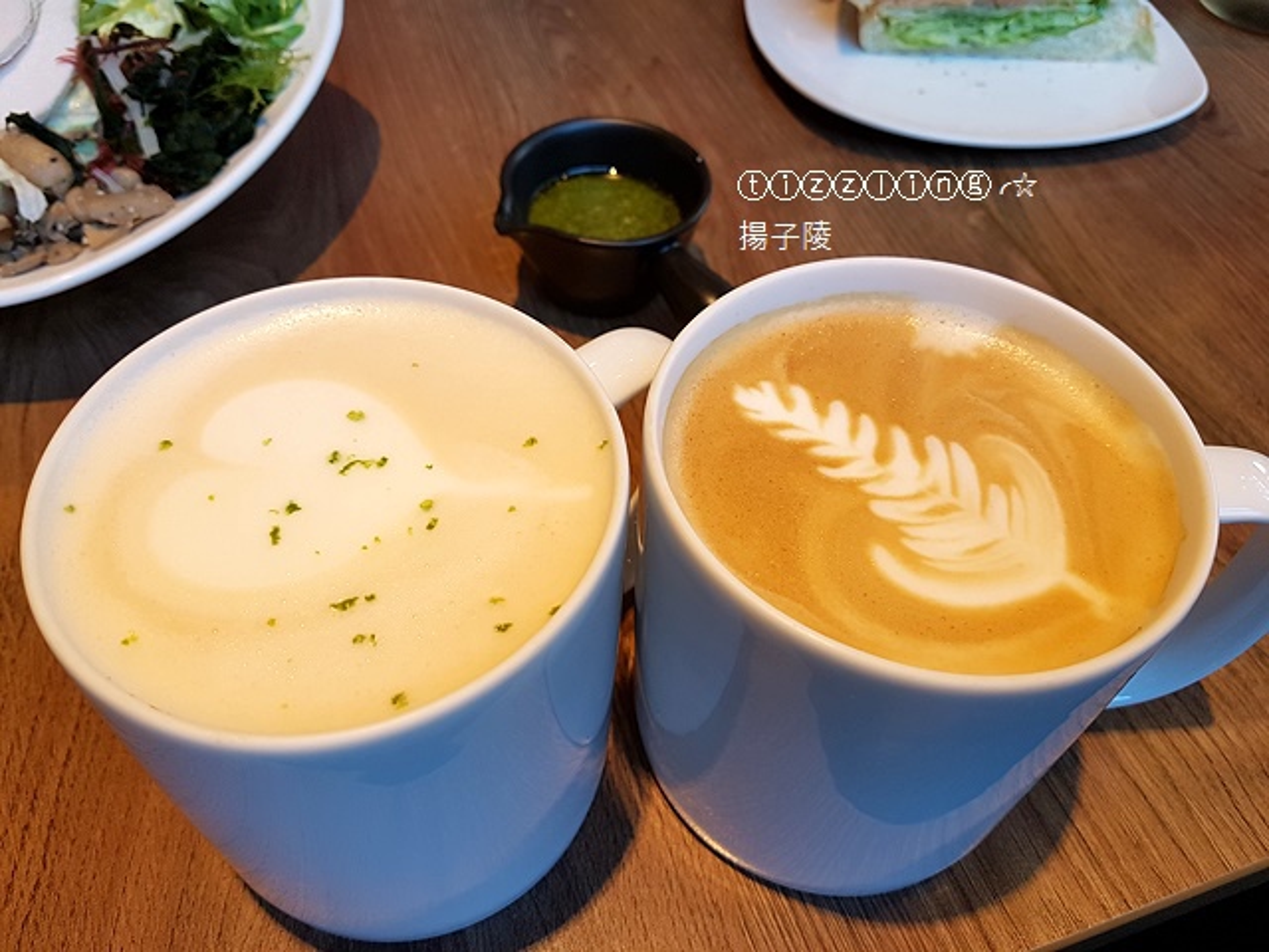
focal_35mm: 26
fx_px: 953
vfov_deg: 53.1
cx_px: 634
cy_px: 476
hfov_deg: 67.3
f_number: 1.7
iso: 100
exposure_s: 1/120
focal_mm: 4.2
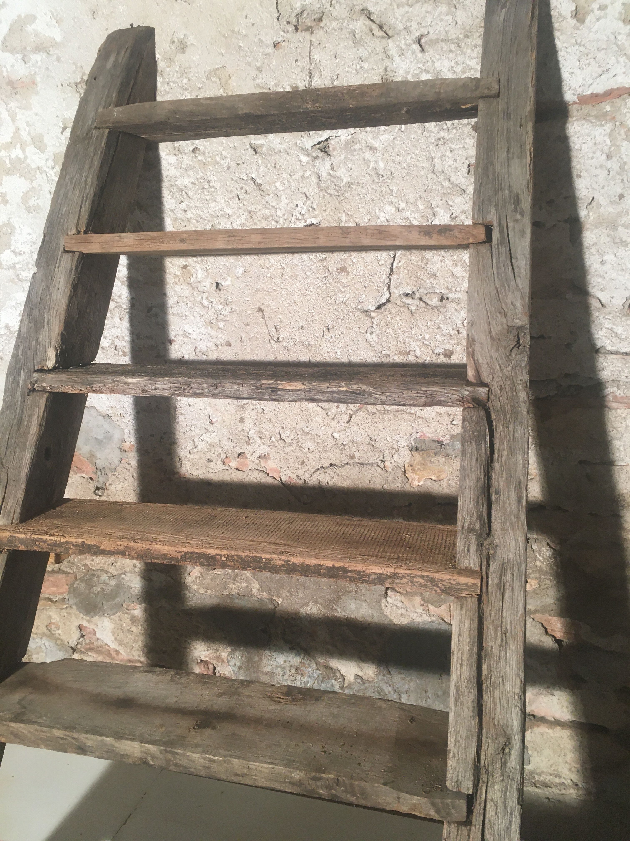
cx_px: 315
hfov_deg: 48.2
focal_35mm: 29
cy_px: 420
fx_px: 704
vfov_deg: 61.7
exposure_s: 1/33
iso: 80
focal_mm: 4.15
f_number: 2.2
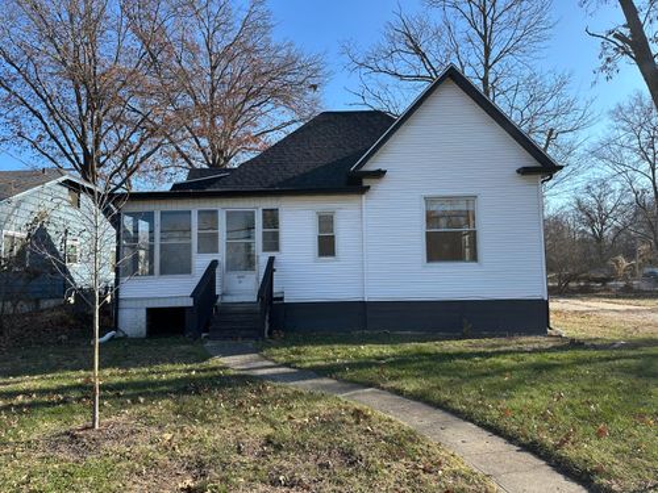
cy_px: 246
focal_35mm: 24
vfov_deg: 56.8
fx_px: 456
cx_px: 329
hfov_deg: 71.6
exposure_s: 1/1988
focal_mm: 6.86
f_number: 1.78
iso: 80
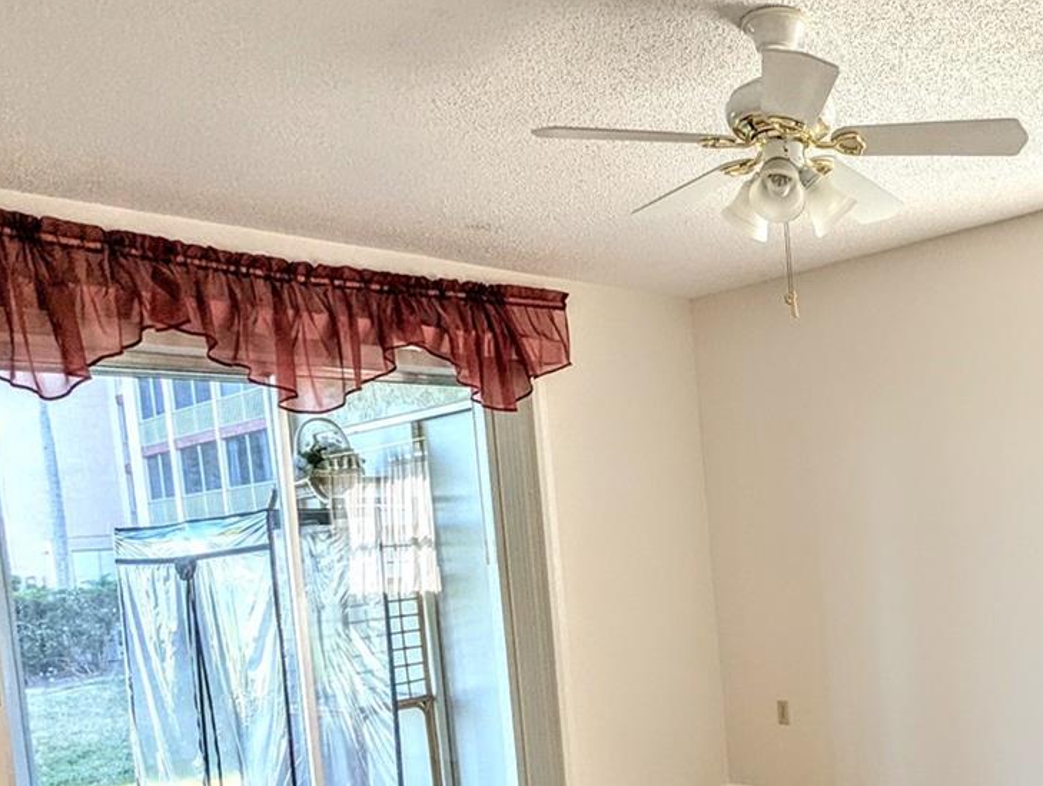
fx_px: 1056
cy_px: 591
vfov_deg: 39.7
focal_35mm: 35
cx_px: 876
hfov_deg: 48.7
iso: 45
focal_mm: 2.35
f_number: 2.2
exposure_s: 1/537
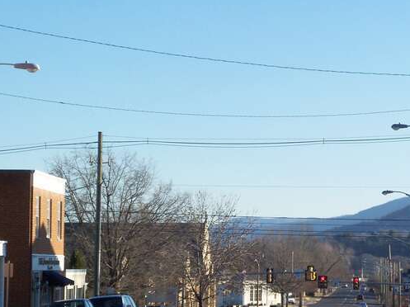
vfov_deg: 10.2
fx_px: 1716
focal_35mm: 145
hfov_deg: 13.6
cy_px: 187
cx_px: 327
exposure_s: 1/500
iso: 80
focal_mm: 16
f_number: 3.8
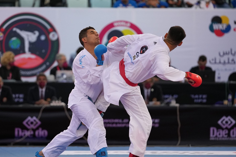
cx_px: 118
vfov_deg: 4.6
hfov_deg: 6.8
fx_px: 1973
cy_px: 79
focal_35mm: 301
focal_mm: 200
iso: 2000
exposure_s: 1/1000
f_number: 2.8
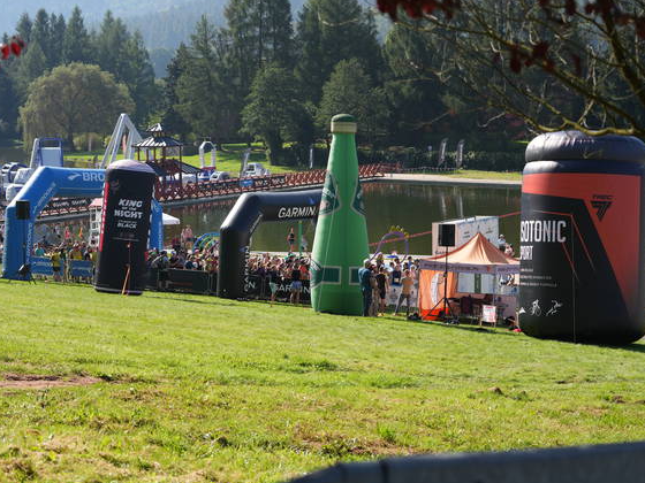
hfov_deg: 25.3
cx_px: 321
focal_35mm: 77
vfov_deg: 19.1
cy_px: 240
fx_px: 1435
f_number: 5.6
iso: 320
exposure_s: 1/800
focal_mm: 70
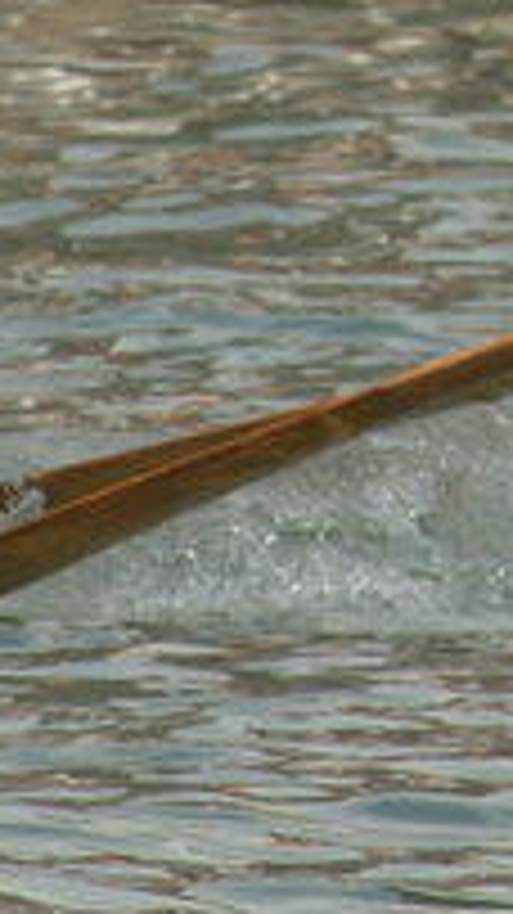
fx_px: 40678
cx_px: 2061
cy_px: -486
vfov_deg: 1.3
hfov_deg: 0.7
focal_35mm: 1680
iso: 400
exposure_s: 1/500
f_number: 11
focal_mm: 200
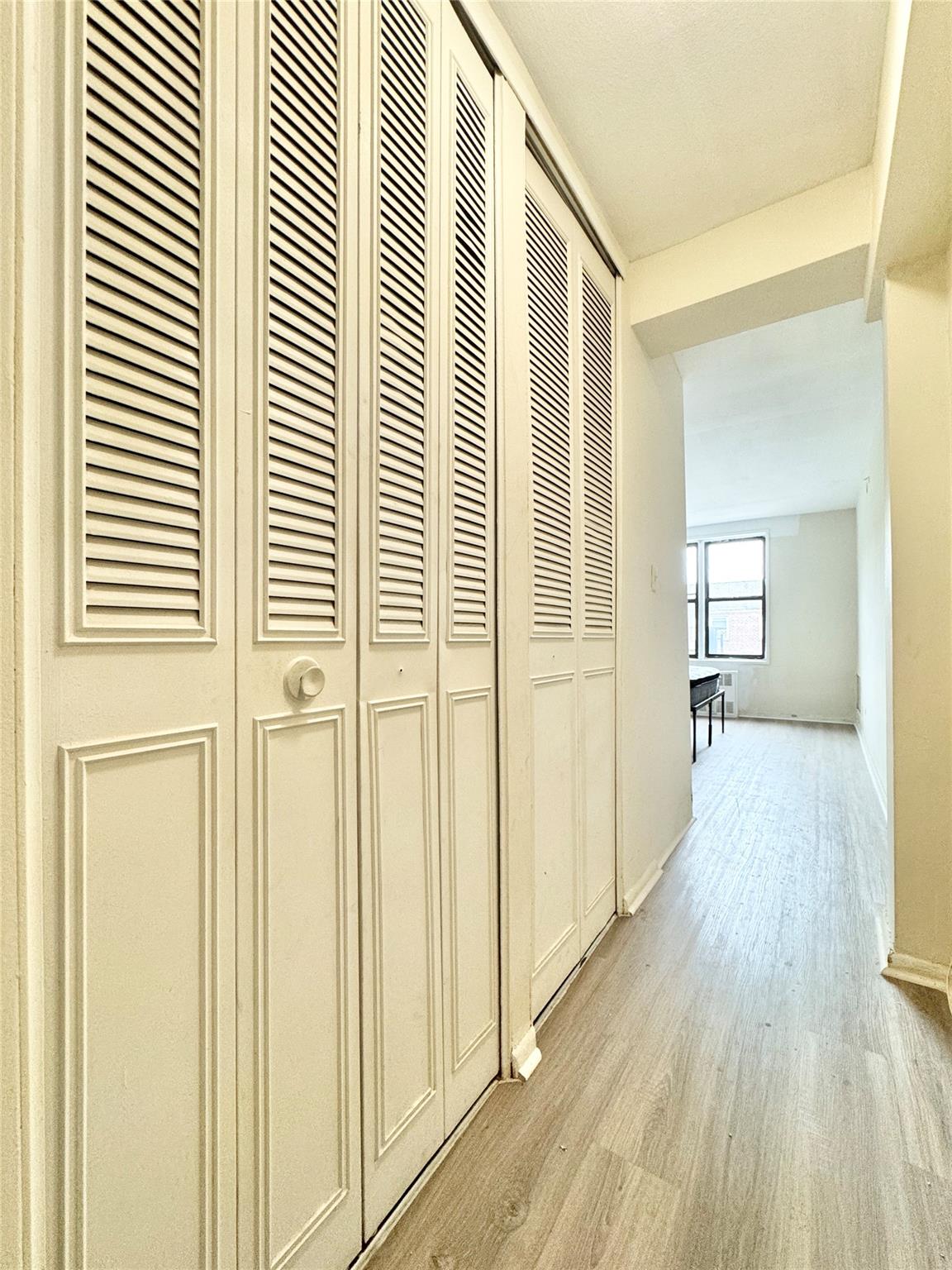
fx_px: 513
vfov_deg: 102.1
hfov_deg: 85.7
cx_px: 476
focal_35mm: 14
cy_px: 635
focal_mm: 2.22
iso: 125
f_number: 2.2
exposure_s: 1/120
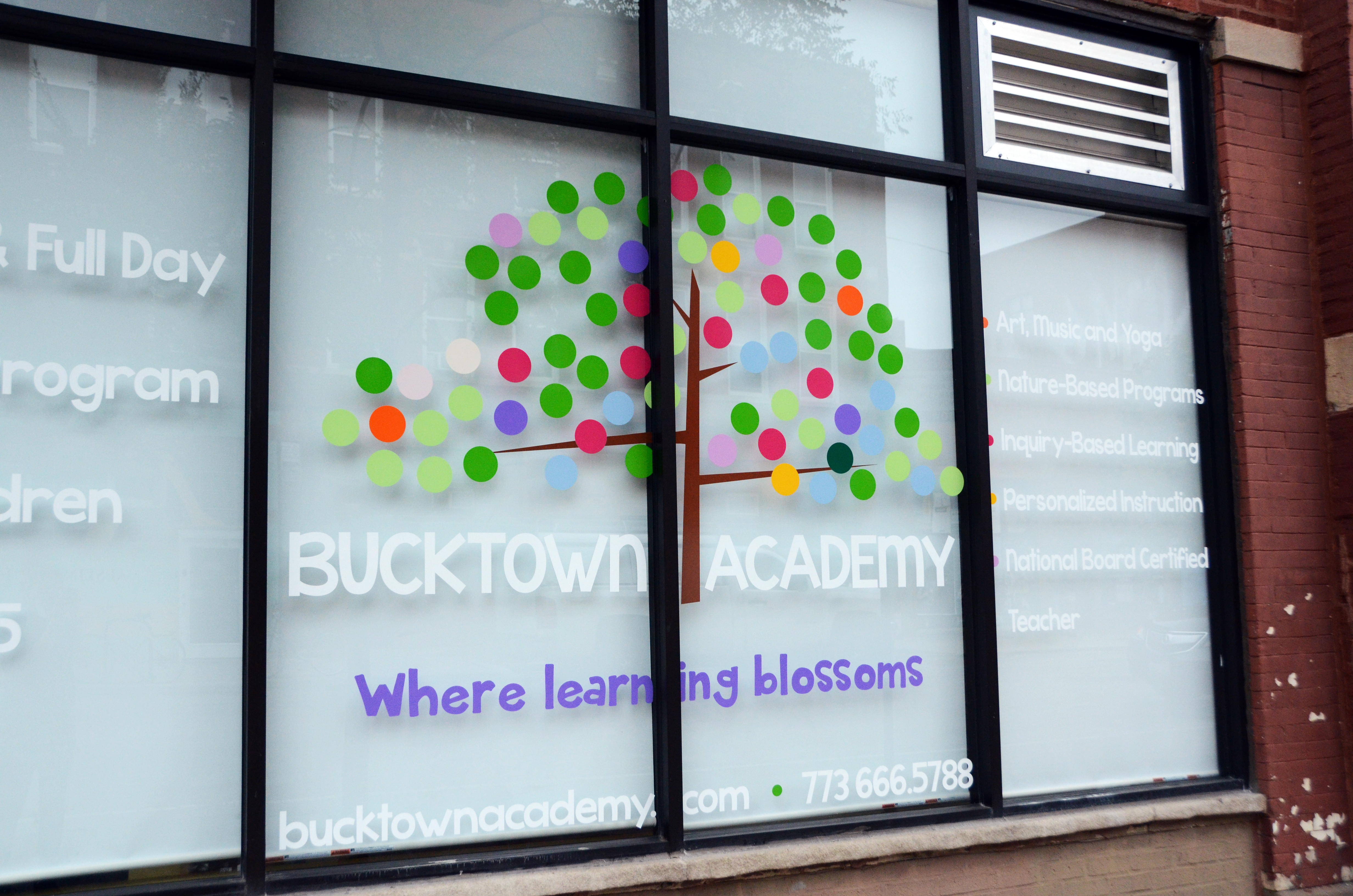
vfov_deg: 39.8
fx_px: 1238
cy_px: 448
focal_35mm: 33
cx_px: 676
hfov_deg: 57.3
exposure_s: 1/5000
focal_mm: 22
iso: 1600
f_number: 4
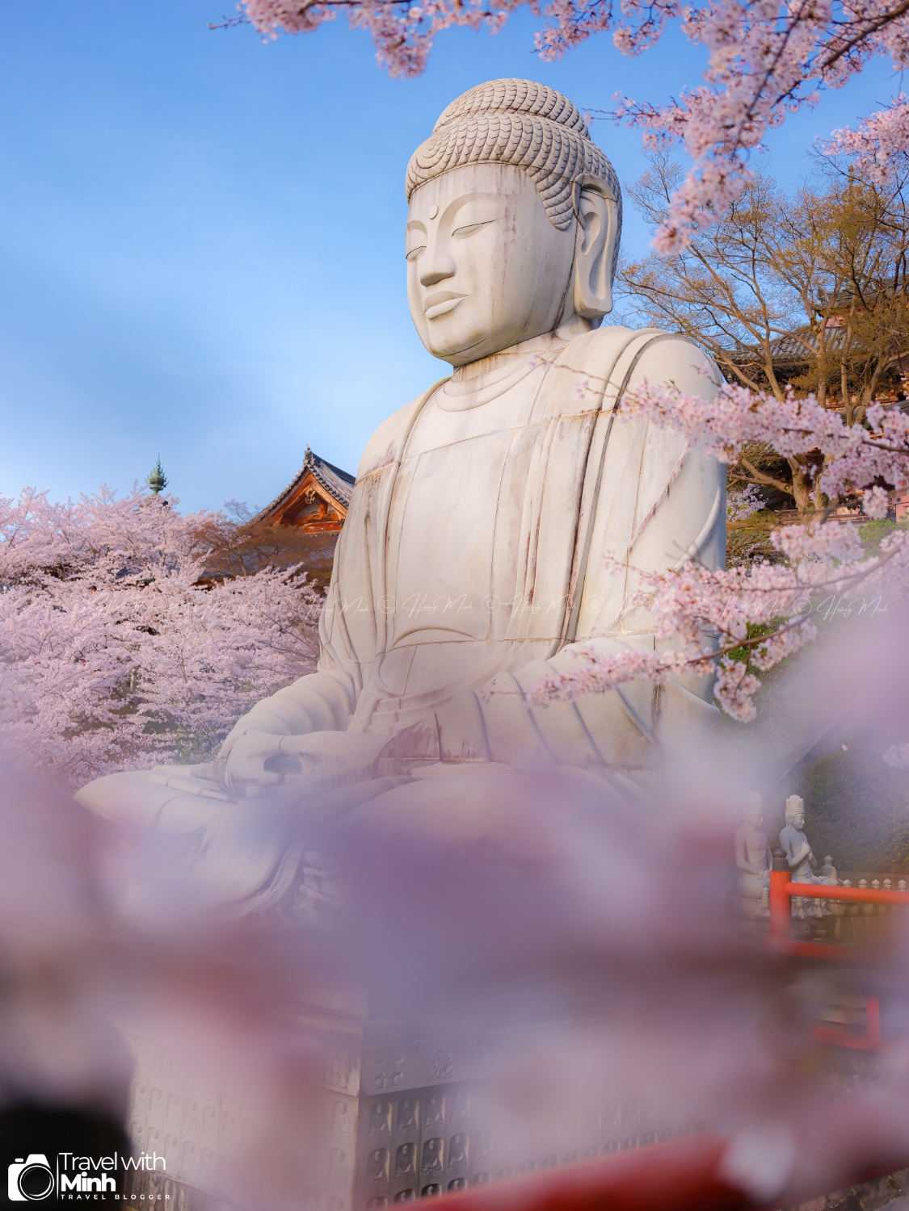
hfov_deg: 39.7
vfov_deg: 51.4
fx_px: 1260
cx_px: 454
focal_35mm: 36
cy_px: 606
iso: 200
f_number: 2.8
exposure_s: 1/750
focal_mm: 45
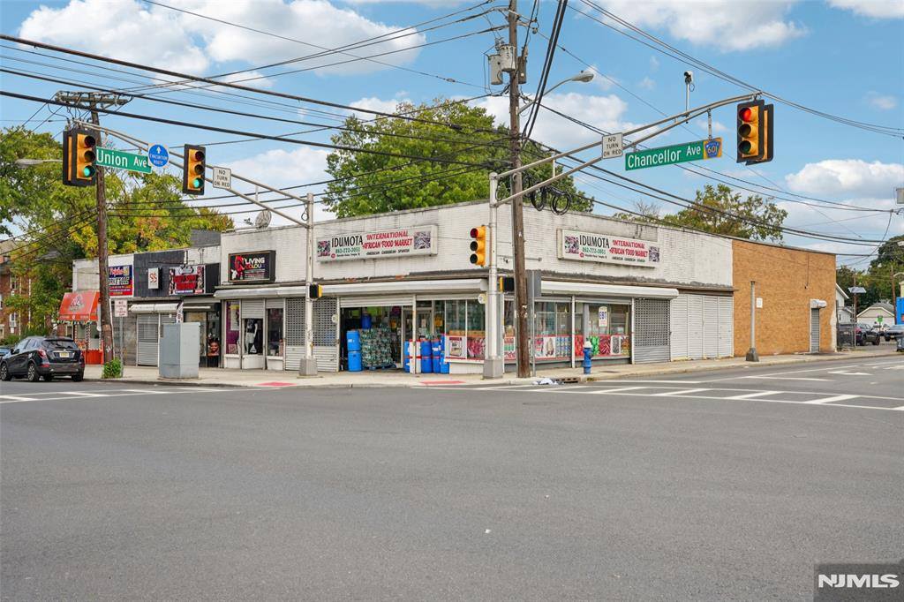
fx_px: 803
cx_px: 452
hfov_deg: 58.7
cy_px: 301
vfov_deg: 41.1
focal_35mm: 32
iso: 100
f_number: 8
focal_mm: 32
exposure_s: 1/160
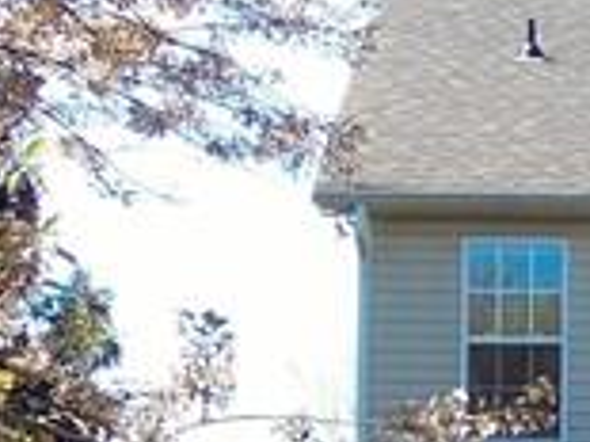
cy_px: 444
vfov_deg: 8.6
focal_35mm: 172
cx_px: 1032
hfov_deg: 10.8
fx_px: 2929
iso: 64
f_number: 3.2
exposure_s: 1/320
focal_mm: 4.7
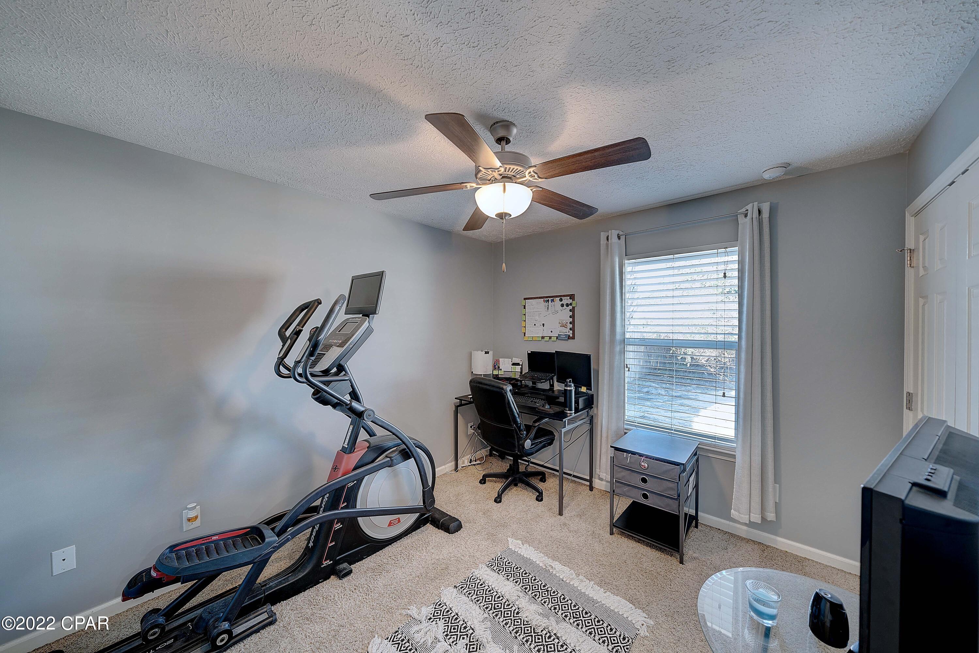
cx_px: 490
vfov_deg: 90.0
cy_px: 326
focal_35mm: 12
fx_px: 326
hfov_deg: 112.6
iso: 100
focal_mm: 12
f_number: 5.6
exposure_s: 1/1.67
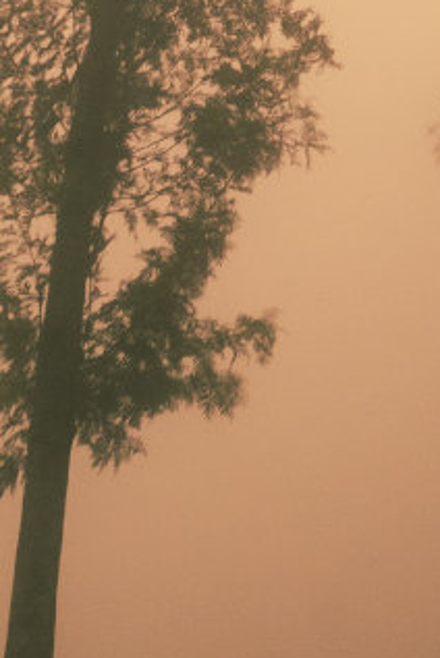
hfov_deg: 11.1
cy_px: -212
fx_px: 2213
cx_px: 543
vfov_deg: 16.0
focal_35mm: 121
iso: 500
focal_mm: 16
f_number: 4
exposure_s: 1/320
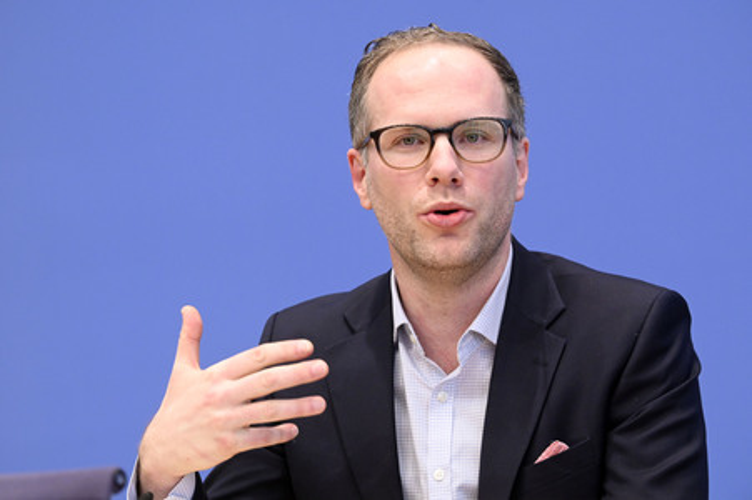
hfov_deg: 15.2
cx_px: 376
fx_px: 2818
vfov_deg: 10.1
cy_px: 250
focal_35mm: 135
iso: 5000
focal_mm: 135
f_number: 5
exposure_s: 1/640
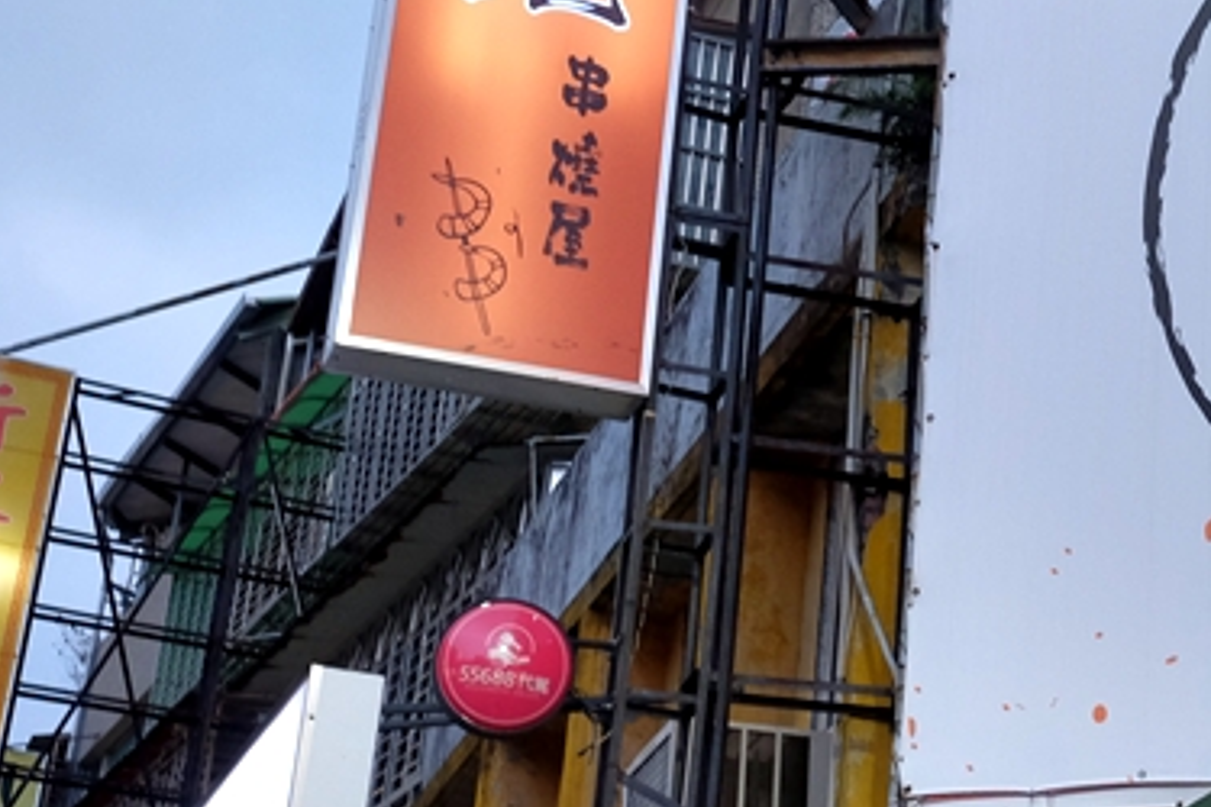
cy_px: 342
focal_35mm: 84
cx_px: 1250
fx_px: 2825
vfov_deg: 16.3
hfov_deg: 23.1
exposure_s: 1/140
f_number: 2.8
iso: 2000
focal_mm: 23
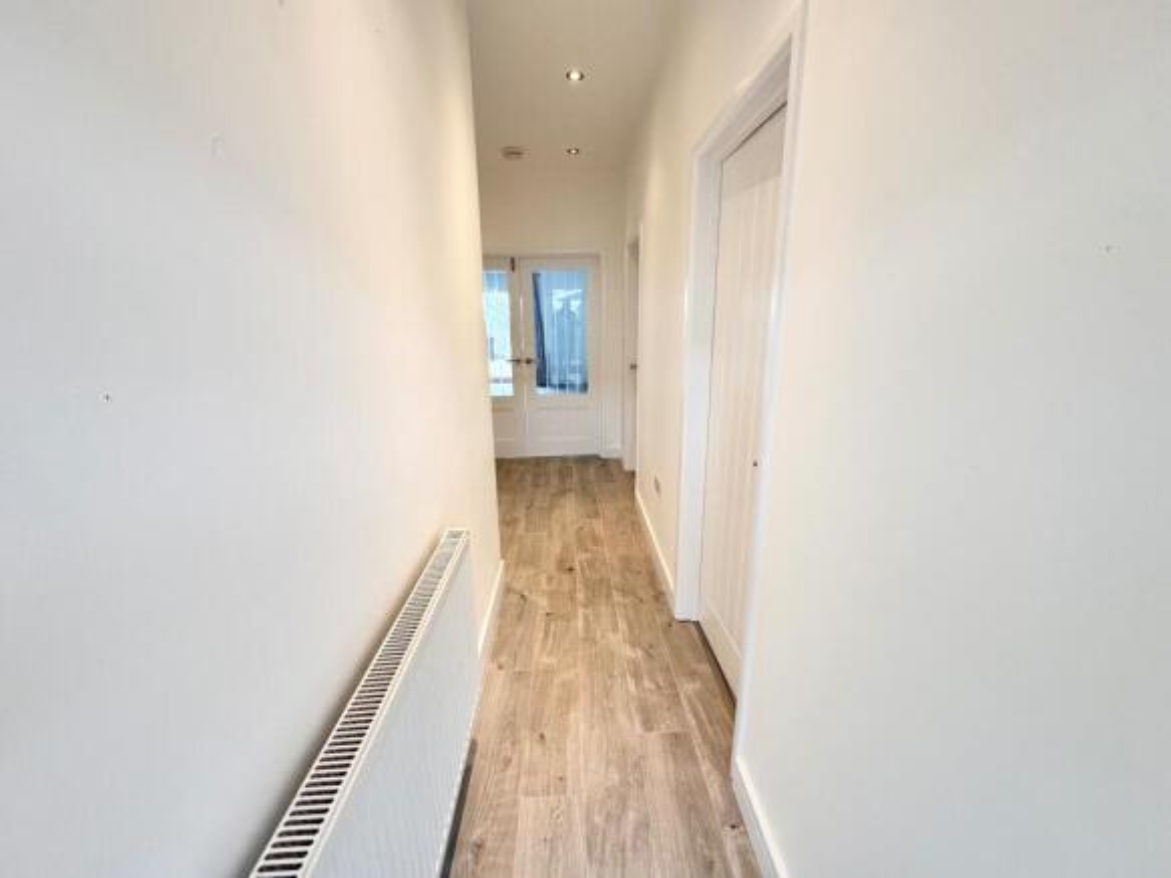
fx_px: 473
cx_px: 586
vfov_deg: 85.7
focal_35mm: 14
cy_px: 439
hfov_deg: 102.1
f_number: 2.2
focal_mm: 2.22
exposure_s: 1/100
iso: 200
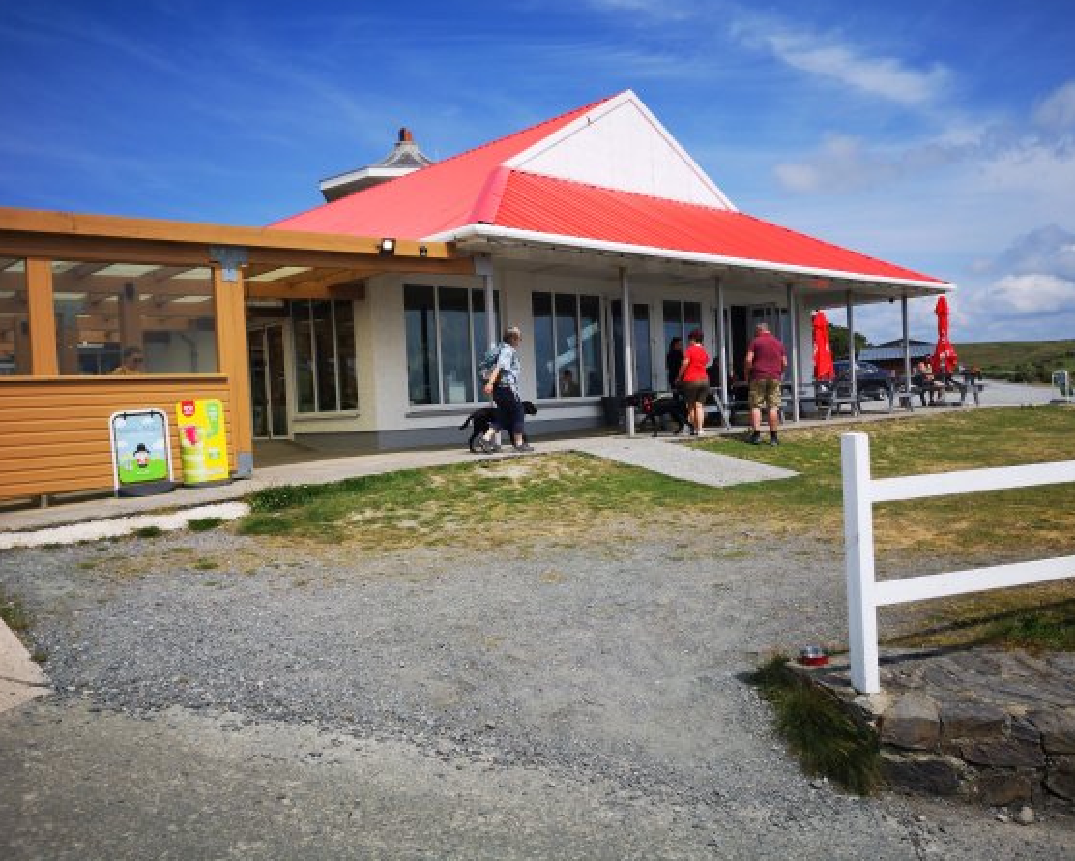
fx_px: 923
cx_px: 574
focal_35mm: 29
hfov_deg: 60.4
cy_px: 423
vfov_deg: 50.0
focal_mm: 3.95
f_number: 1.8
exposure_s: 1/3215
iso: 50
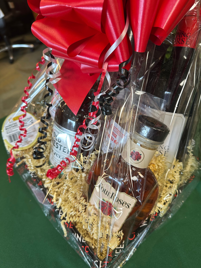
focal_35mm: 24
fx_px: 186
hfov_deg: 56.8
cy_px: 134
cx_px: 100
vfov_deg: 71.6
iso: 125
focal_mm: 6.86
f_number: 1.78
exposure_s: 1/62
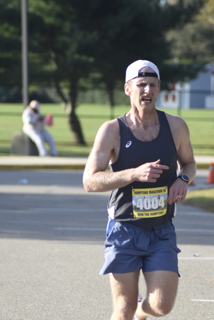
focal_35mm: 327
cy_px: 220
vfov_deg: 6.3
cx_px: 134
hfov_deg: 4.2
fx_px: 2912
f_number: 4.5
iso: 400
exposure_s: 1/1000
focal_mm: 155
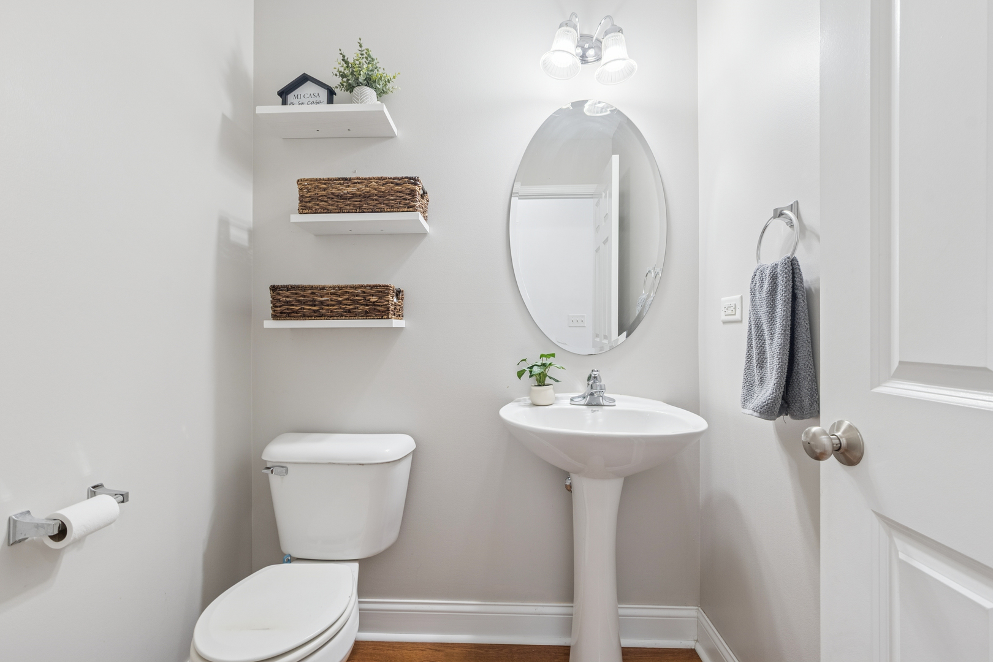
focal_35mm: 15
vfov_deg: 77.3
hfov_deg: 100.4
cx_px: 496
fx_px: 414
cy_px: 331
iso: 250
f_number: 8
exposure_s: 1/15
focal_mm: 10
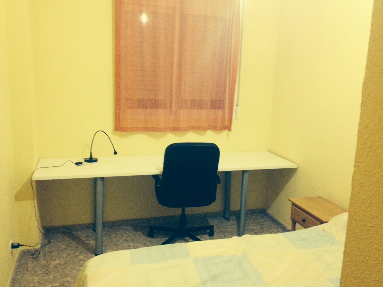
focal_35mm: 35
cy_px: 144
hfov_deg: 52.6
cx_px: 192
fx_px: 387
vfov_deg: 40.7
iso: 400
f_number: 2.4
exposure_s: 1/20
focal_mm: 4.28
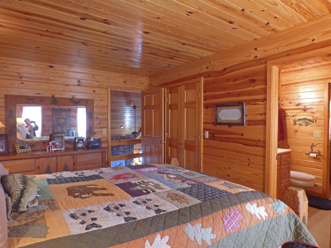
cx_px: 166
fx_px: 191
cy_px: 124
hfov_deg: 81.7
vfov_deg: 66.0
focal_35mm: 20
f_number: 2.8
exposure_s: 1/15
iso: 400
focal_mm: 3.58
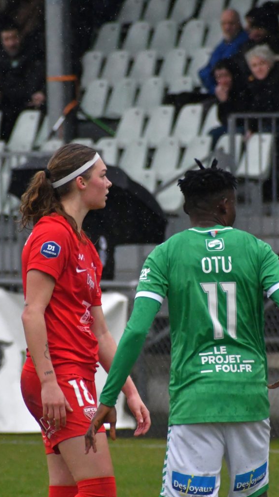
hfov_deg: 2.6
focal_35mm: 473
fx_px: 6223
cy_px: 249
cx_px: 153
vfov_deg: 4.6
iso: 5000
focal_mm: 300
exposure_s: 1/4000
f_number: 8
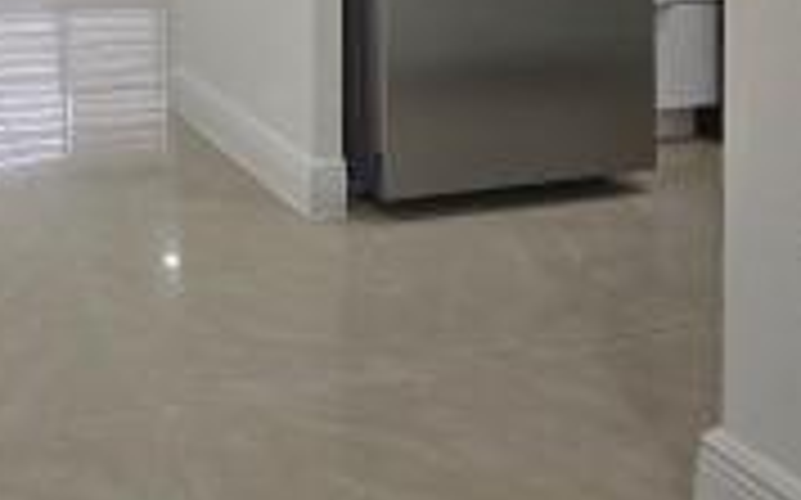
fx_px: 676
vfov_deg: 32.9
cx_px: 4
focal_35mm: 31
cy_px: -108
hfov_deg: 50.0
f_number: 2.2
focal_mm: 2.2
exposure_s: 1/77.4
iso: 125
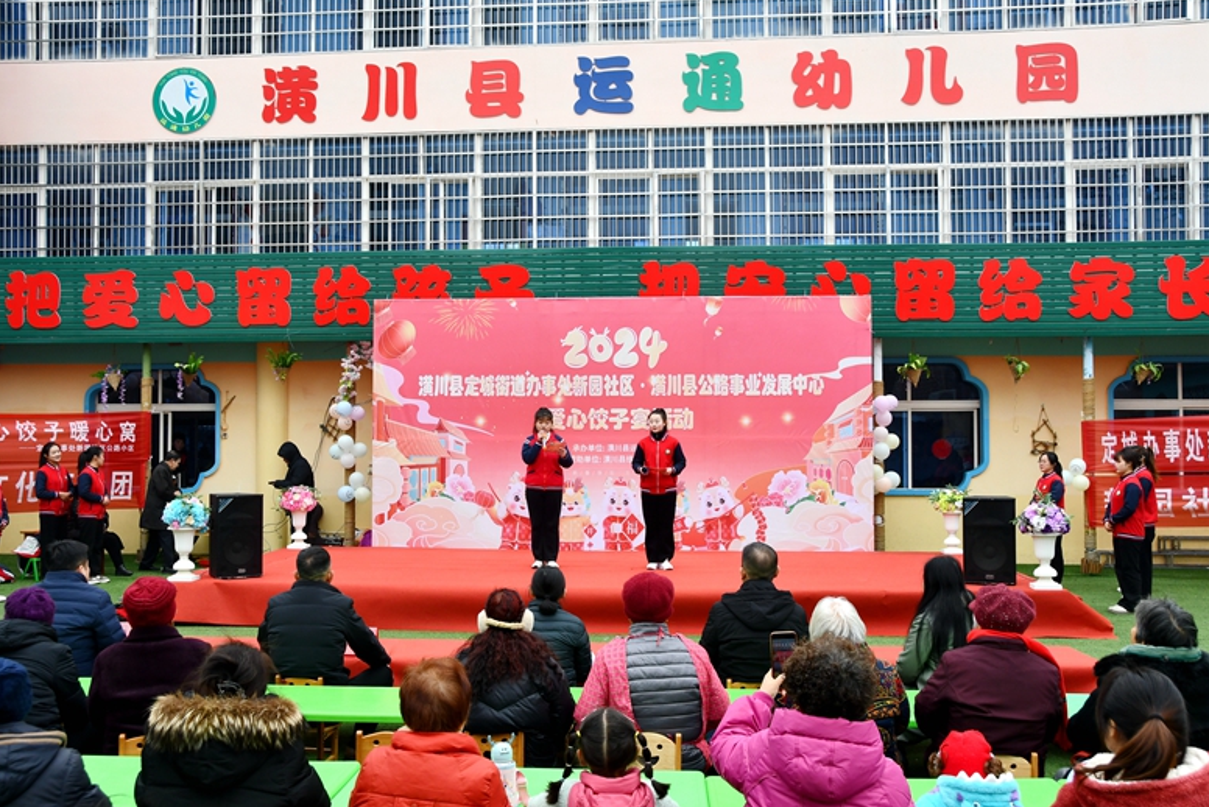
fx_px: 1142
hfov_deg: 55.8
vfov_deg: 38.9
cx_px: 587
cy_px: 403
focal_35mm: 34
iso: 400
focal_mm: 22
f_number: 7.1
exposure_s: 1/200
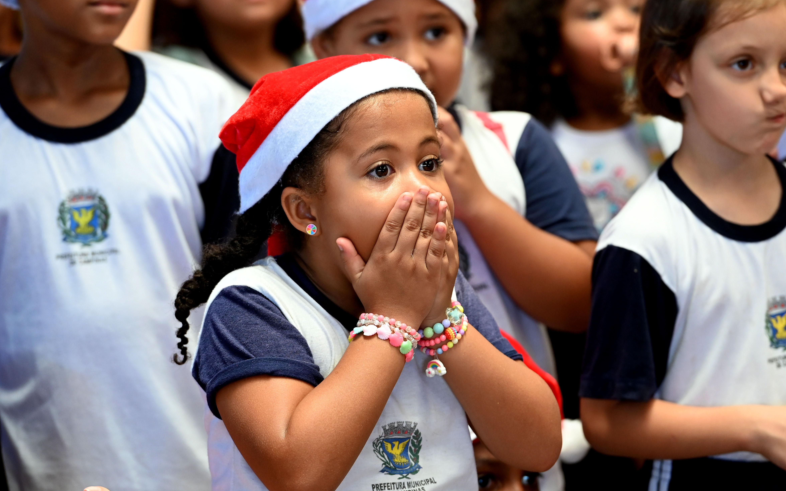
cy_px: 205
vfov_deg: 5.0
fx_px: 5634
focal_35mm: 263
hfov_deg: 8.0
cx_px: 480
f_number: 4
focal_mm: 200
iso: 1600
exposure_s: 1/160
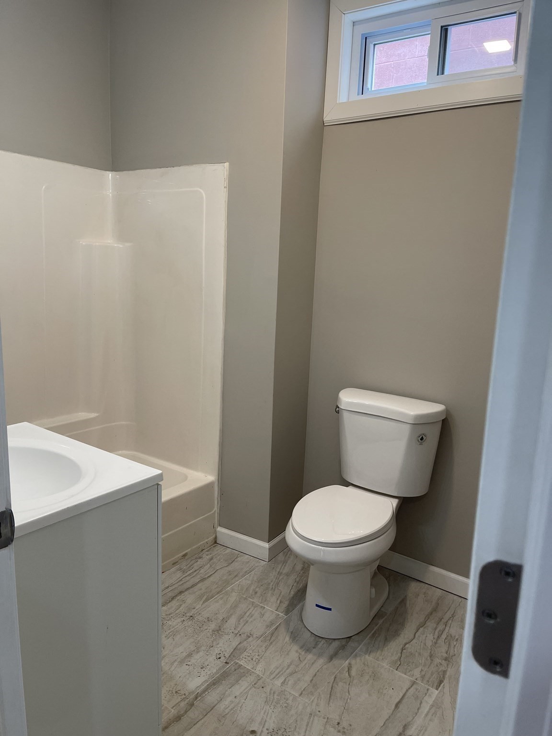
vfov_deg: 69.4
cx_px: 276
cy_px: 368
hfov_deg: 54.9
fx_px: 532
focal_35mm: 25
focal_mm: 5.1
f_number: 1.6
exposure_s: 1/120
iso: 125
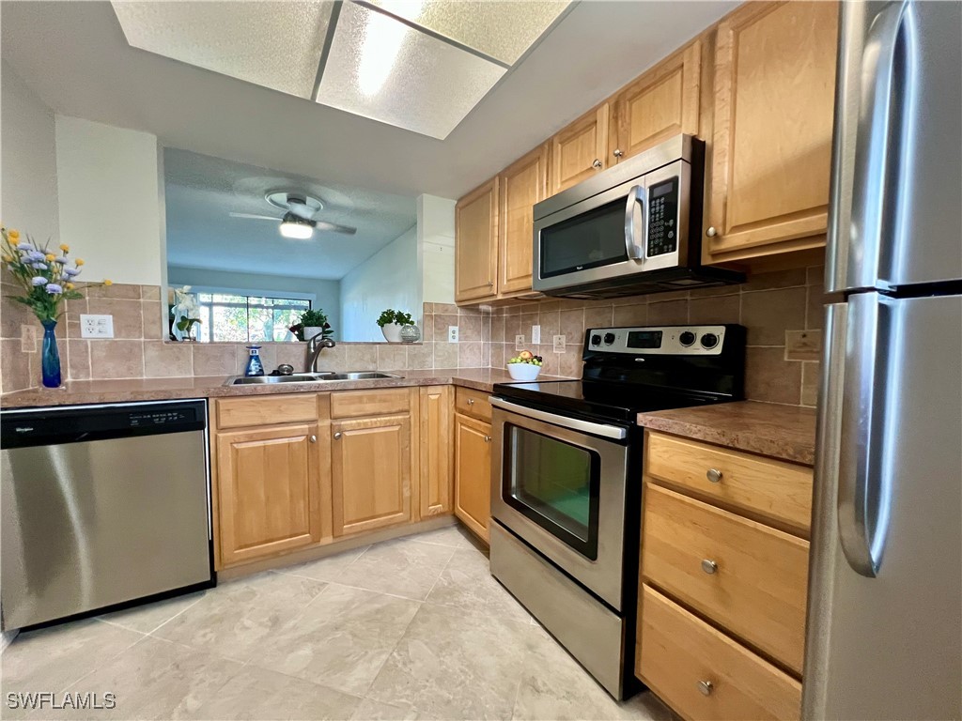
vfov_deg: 89.9
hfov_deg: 106.2
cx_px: 481
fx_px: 361
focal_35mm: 13
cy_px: 360
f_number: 1.8
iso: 320
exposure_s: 1/60
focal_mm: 1.57
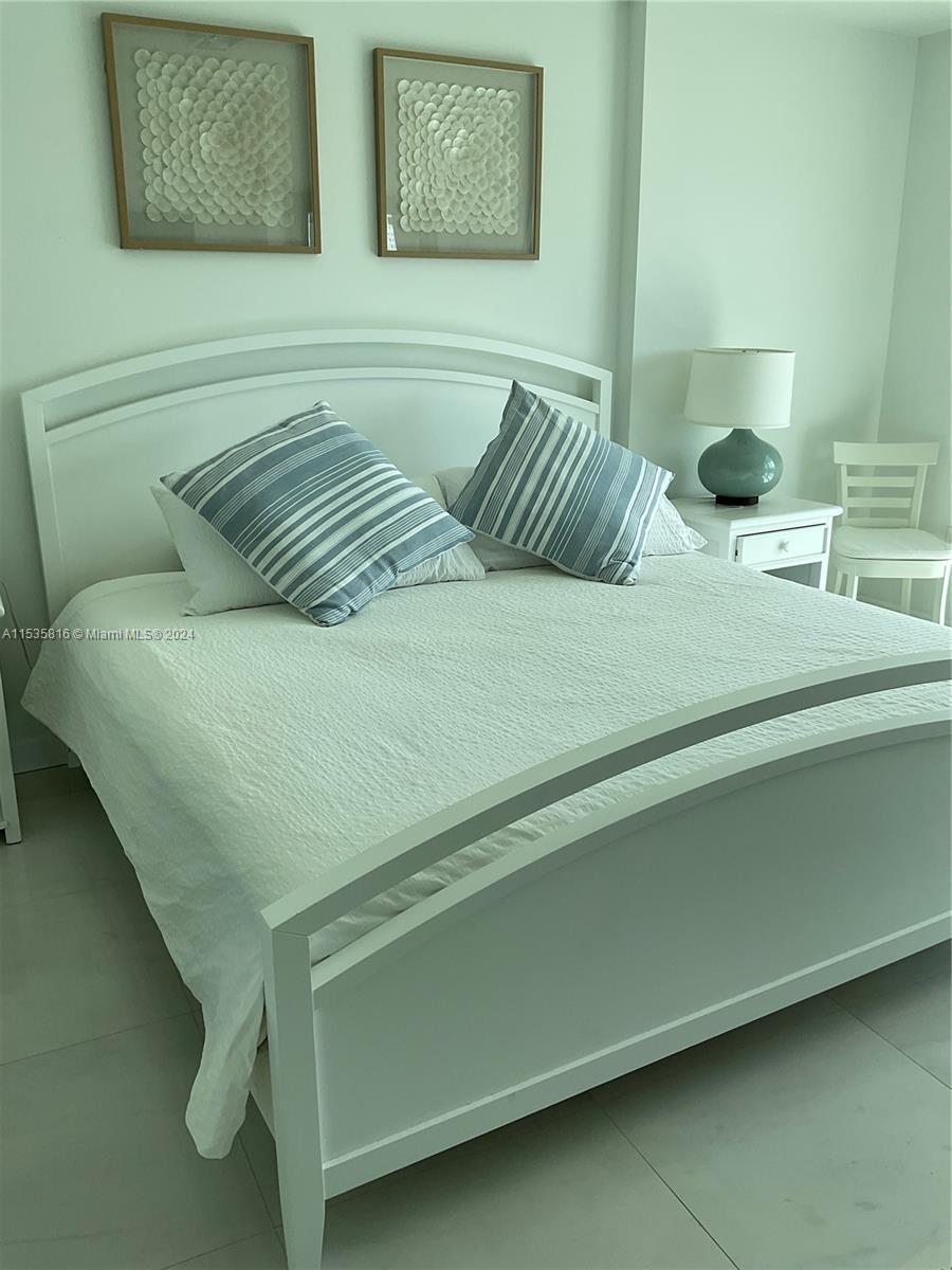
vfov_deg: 61.7
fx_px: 1063
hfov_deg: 48.2
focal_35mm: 29
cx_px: 476
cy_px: 635
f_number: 1.8
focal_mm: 3
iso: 16
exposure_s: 1/422
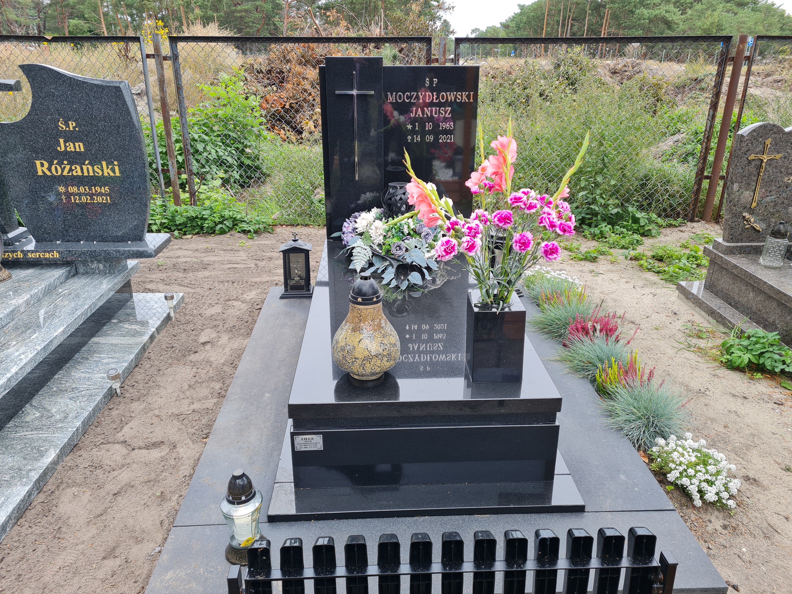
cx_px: 396
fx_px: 595
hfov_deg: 67.3
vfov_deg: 53.1
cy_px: 297
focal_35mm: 26
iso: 50
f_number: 1.8
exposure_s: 1/252
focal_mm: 5.4
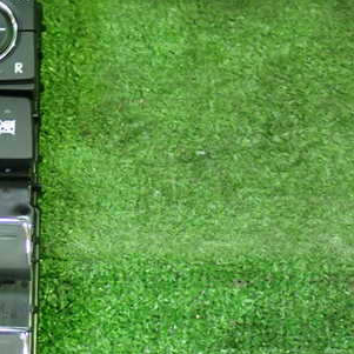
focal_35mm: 88
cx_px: 12
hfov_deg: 19.2
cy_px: 207
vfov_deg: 19.7
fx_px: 1018
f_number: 3.2
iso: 800
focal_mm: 9.01
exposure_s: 1/25
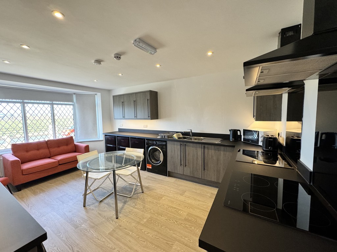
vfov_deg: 85.7
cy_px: 126
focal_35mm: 14
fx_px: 136
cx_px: 168
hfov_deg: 102.1
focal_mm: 2.22
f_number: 2.2
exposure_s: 1/100
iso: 250
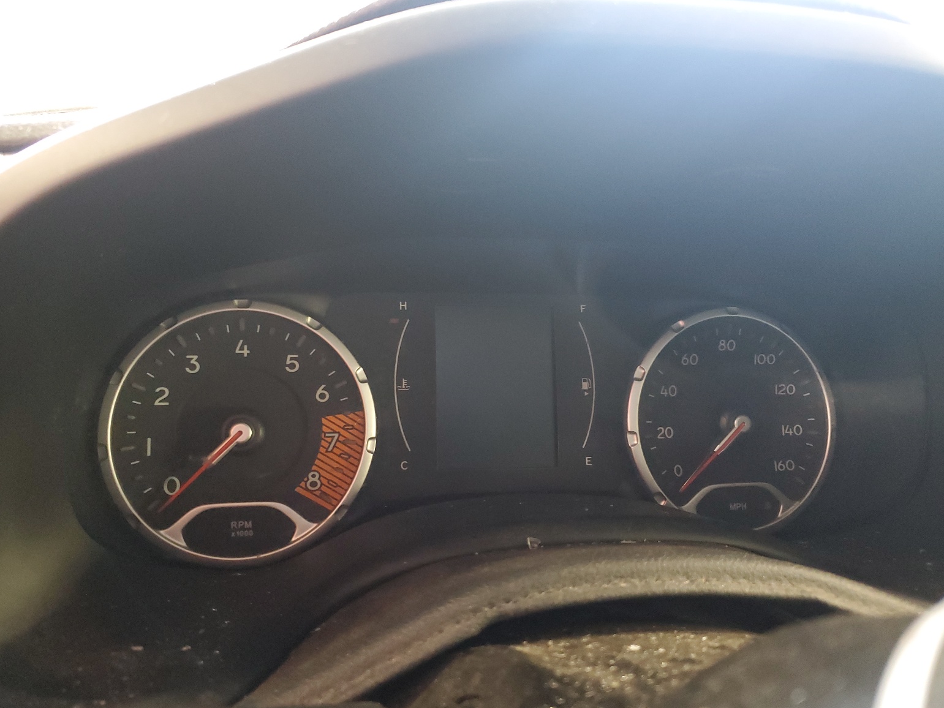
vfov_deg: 51.4
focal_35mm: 27
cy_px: 363
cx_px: 461
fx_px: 736
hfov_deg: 65.3
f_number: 1.5
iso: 319
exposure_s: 1/17
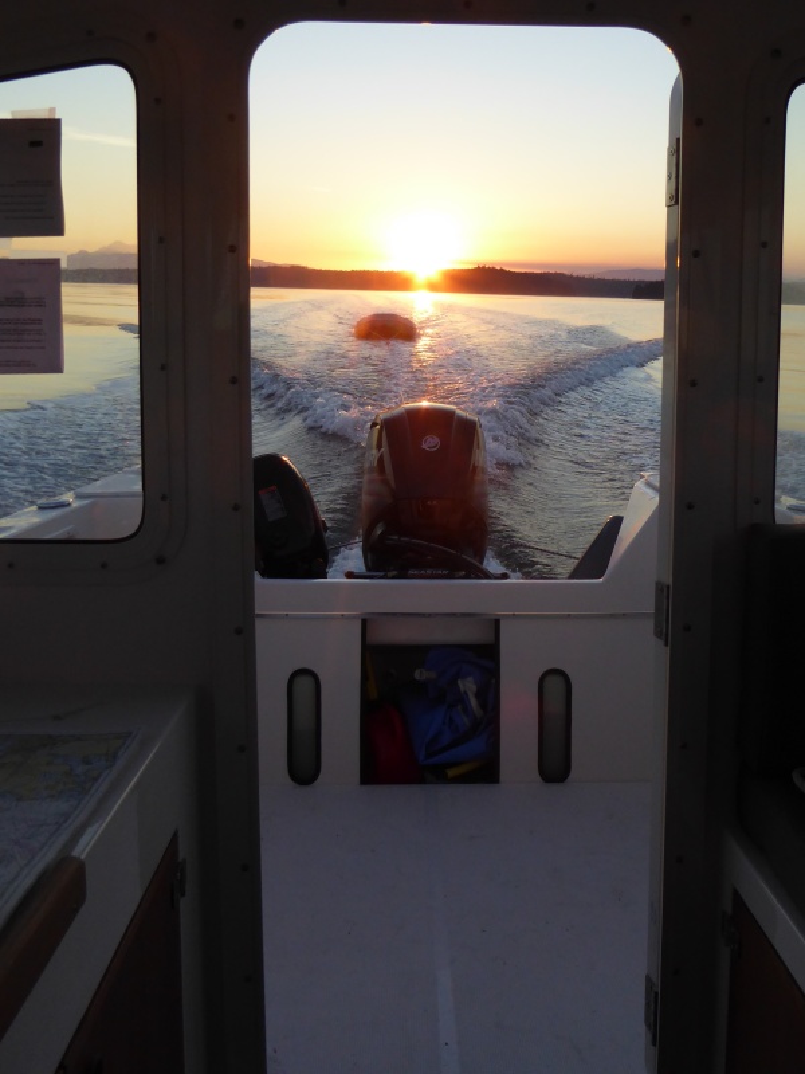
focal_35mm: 24
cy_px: 537
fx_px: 744
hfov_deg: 56.8
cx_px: 402
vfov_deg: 71.6
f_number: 3.3
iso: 160
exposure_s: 1/500
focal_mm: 4.3
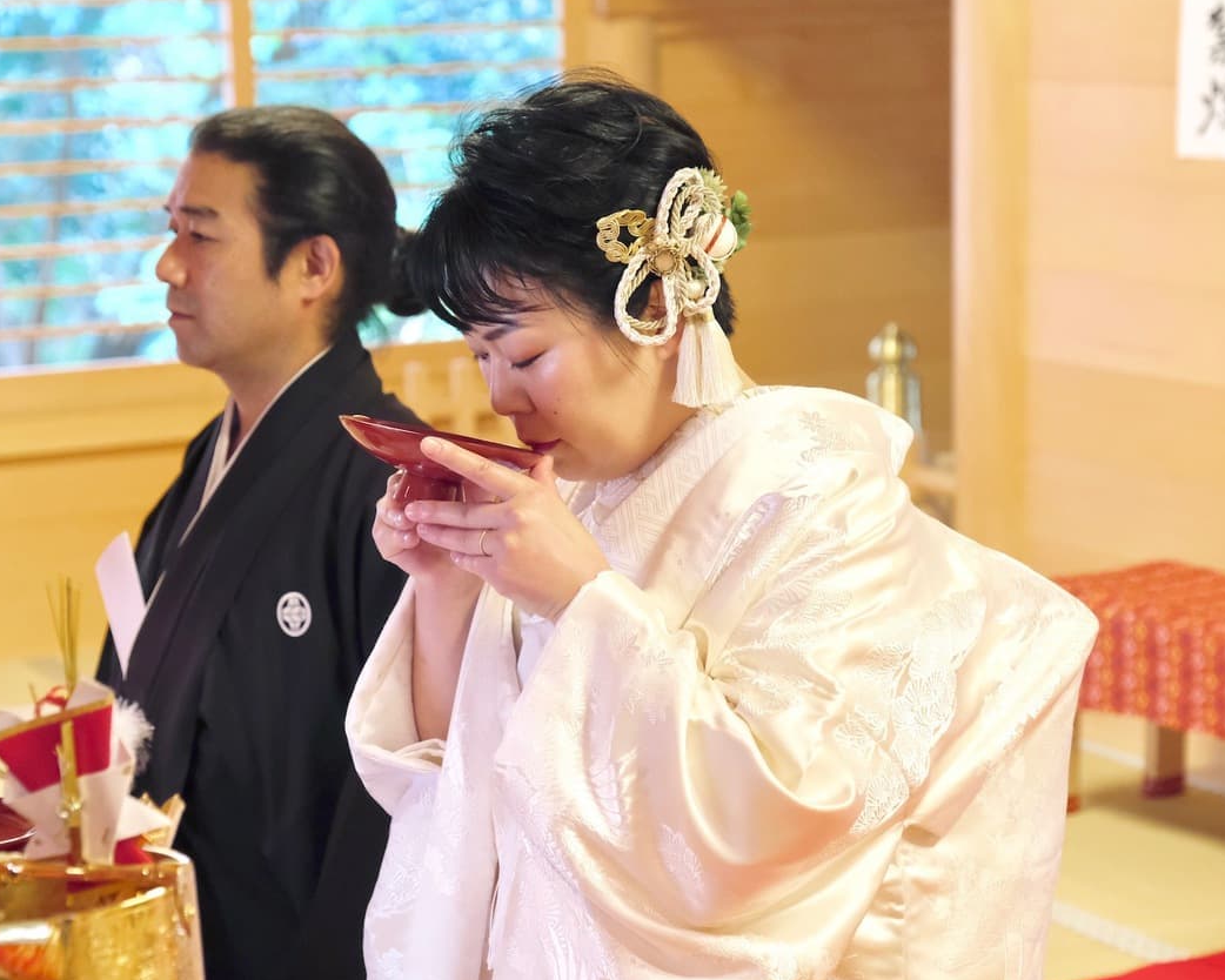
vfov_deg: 18.5
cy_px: 496
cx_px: 497
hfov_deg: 23.0
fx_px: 3010
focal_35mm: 83
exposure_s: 1/50
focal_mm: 42.7
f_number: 3.6
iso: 3200
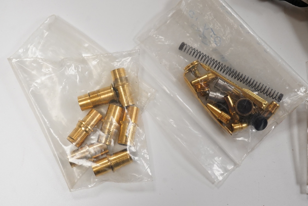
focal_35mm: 45
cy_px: 103
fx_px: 385
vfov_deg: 29.9
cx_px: 154
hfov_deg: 43.6
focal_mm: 30
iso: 2500
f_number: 13
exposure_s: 1/160
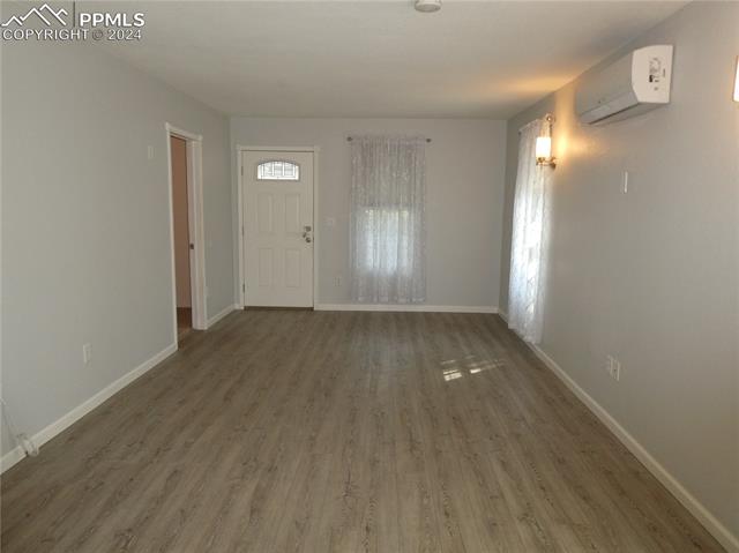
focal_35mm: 24
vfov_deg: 56.8
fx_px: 512
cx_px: 370
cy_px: 276
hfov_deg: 71.6
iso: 250
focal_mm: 4.3
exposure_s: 1/60
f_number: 3.3
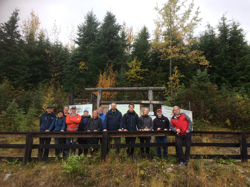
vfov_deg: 48.2
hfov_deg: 61.7
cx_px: 125
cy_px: 94
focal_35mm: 29
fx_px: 209
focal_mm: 4.15
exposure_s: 1/240
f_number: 2.2
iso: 32
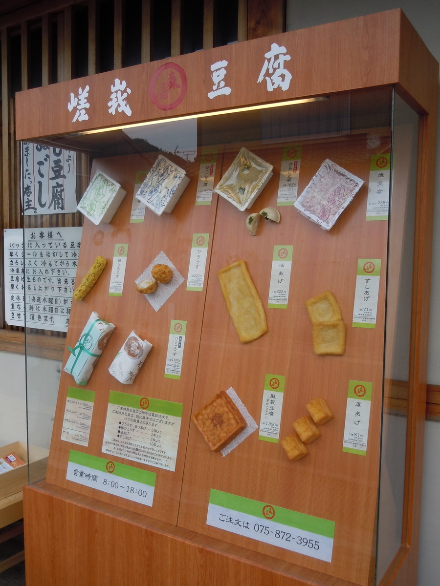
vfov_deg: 55.4
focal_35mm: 33
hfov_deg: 42.9
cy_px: 293
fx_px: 559
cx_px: 220
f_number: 4
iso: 100
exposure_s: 1/320
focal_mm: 5.9
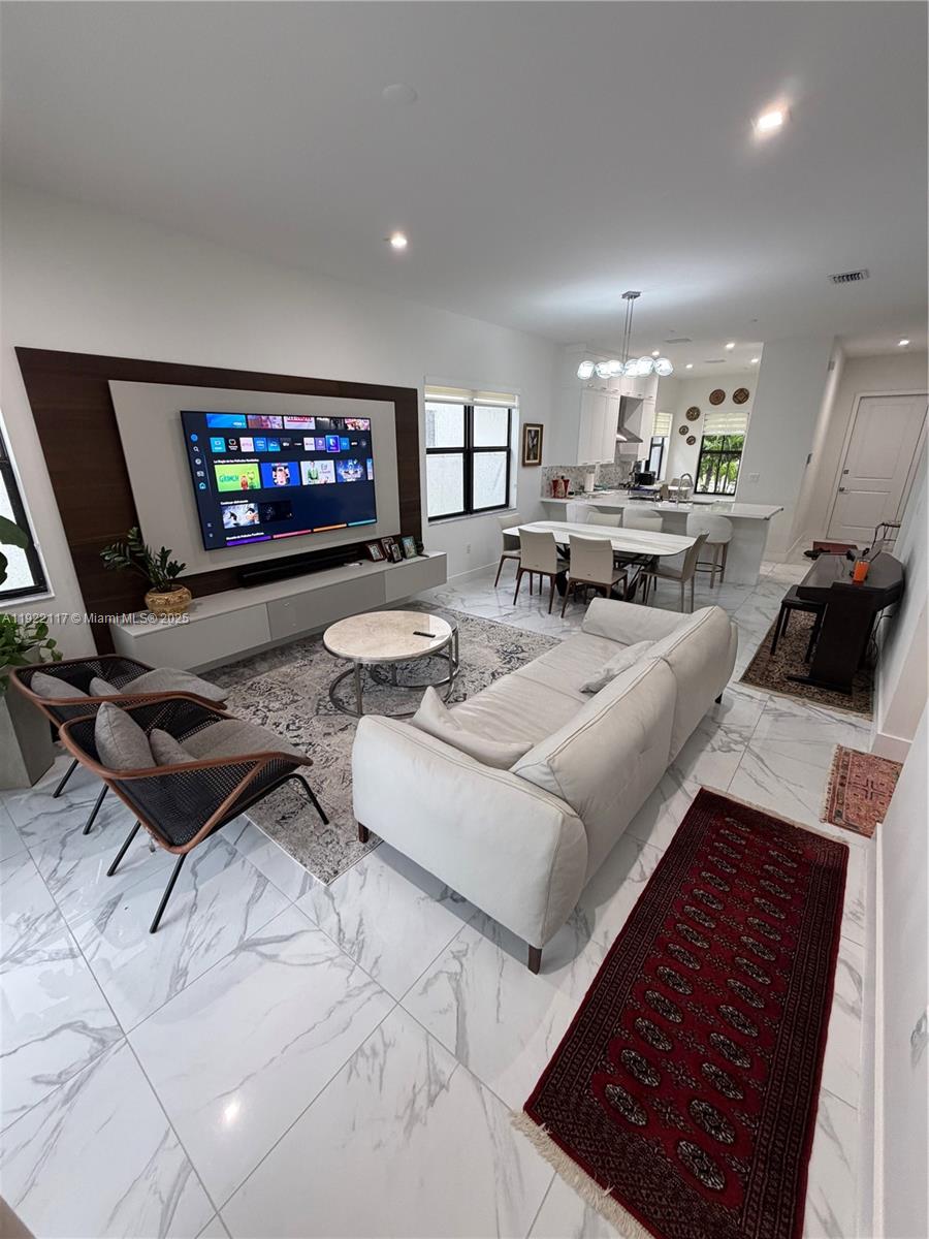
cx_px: 464
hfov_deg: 85.7
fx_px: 501
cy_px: 620
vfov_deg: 102.1
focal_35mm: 14
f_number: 2.2
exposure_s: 1/60
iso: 250
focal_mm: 2.22
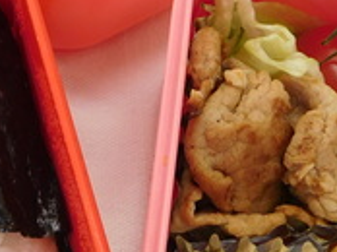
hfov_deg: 21.1
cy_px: 105
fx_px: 894
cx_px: 62
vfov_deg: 16.0
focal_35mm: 92
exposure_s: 1/30
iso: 140
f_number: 3.4
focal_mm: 4.5
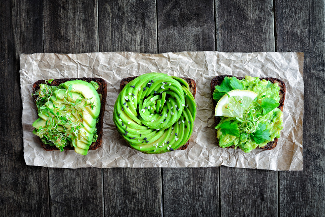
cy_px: 108
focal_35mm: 50
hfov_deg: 39.6
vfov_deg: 27.0
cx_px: 162
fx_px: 451
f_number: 8
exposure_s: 1/8
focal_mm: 50
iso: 200
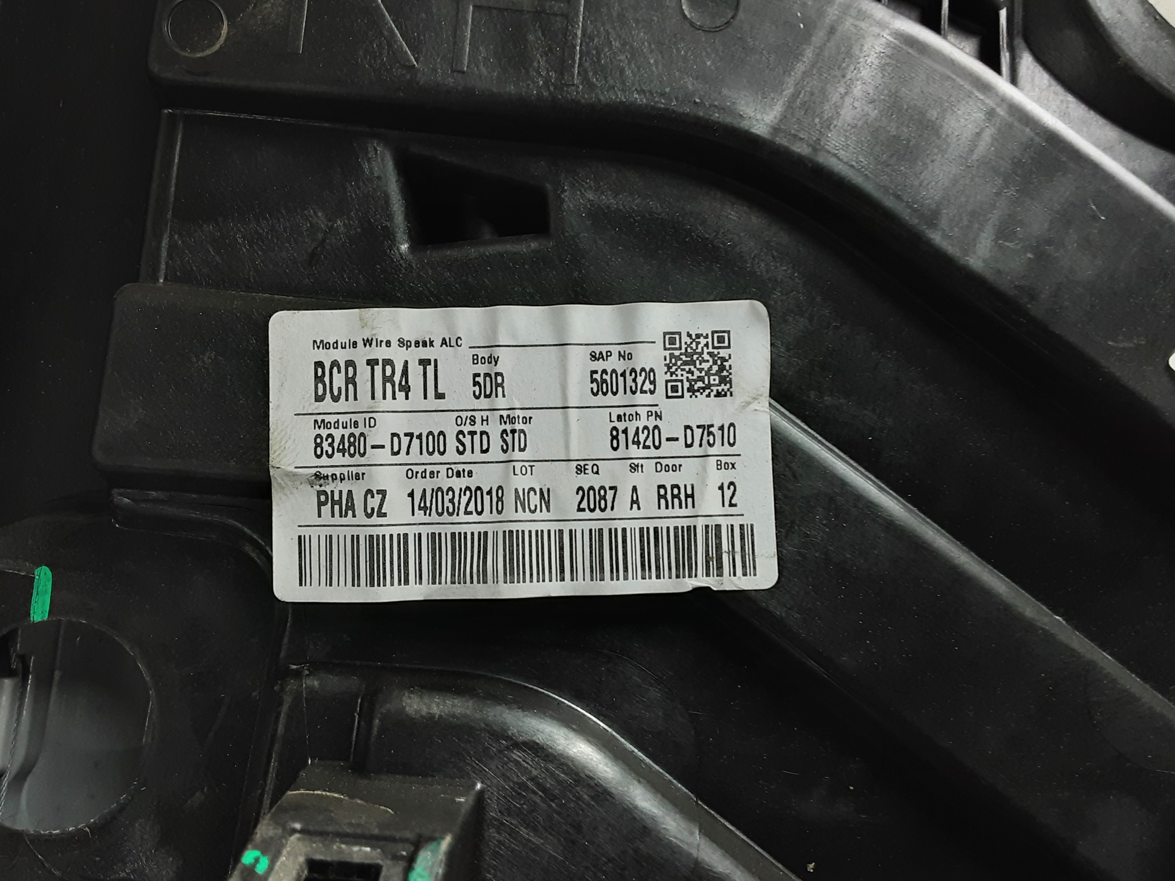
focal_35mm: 27
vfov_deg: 51.4
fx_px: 916
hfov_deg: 65.3
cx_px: 588
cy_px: 440
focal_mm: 2.91
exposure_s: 1/50
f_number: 1.9
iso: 100
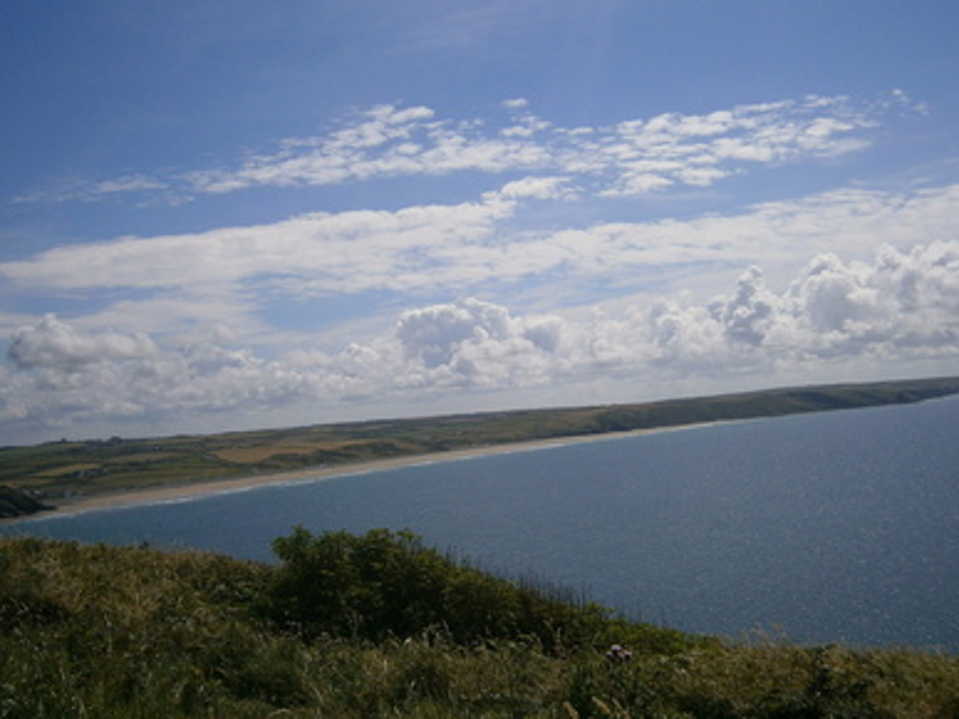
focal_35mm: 41
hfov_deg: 45.7
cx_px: 545
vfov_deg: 35.1
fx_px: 1136
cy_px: 379
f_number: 8.3
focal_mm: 5.5
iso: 80
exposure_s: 1/500
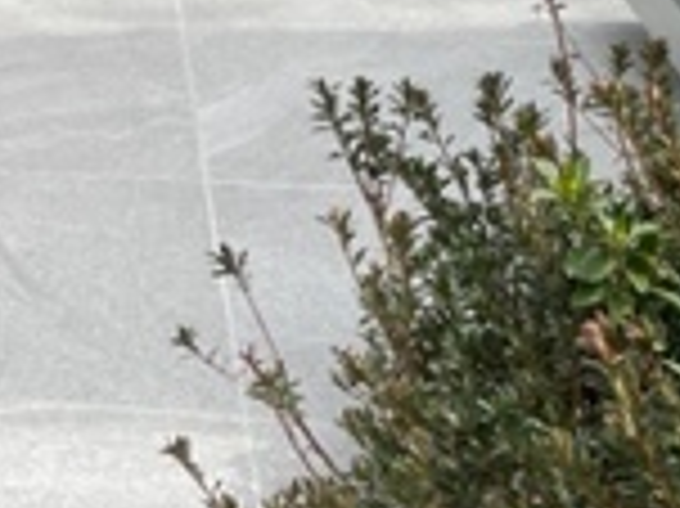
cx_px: -365
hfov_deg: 16.2
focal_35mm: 110
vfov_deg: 11.9
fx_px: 2159
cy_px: -539
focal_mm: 5.1
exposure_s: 1/1252
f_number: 1.6
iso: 50
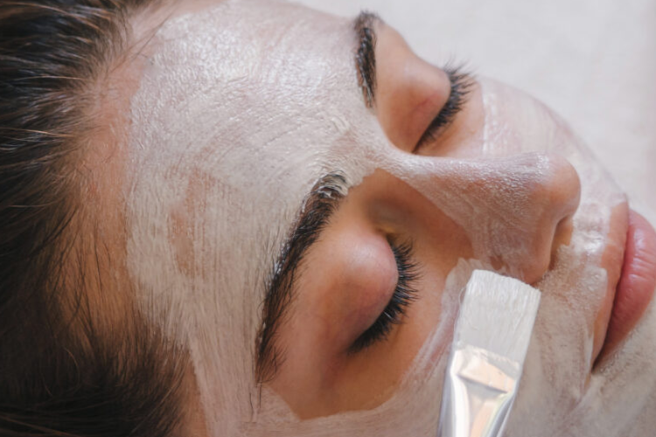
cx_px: -52
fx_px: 2114
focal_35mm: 116
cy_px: 308
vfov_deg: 11.8
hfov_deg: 17.1
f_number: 2.8
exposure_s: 1/125
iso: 200
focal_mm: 34
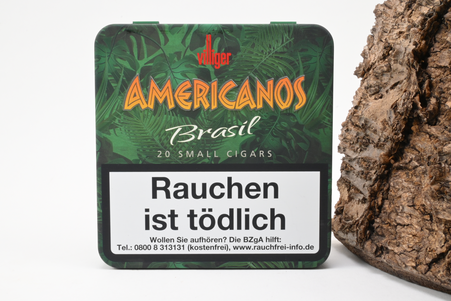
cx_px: 226
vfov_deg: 31.9
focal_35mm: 42
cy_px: 150
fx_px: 526
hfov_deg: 46.4
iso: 640
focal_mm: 28
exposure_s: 1/15
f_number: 22
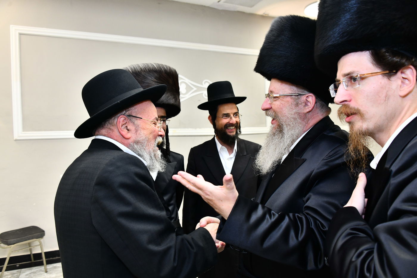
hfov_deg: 65.5
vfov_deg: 46.4
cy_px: 139
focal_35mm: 28
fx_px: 324
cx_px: 208
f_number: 5.6
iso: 1250
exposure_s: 1/125
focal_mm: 28
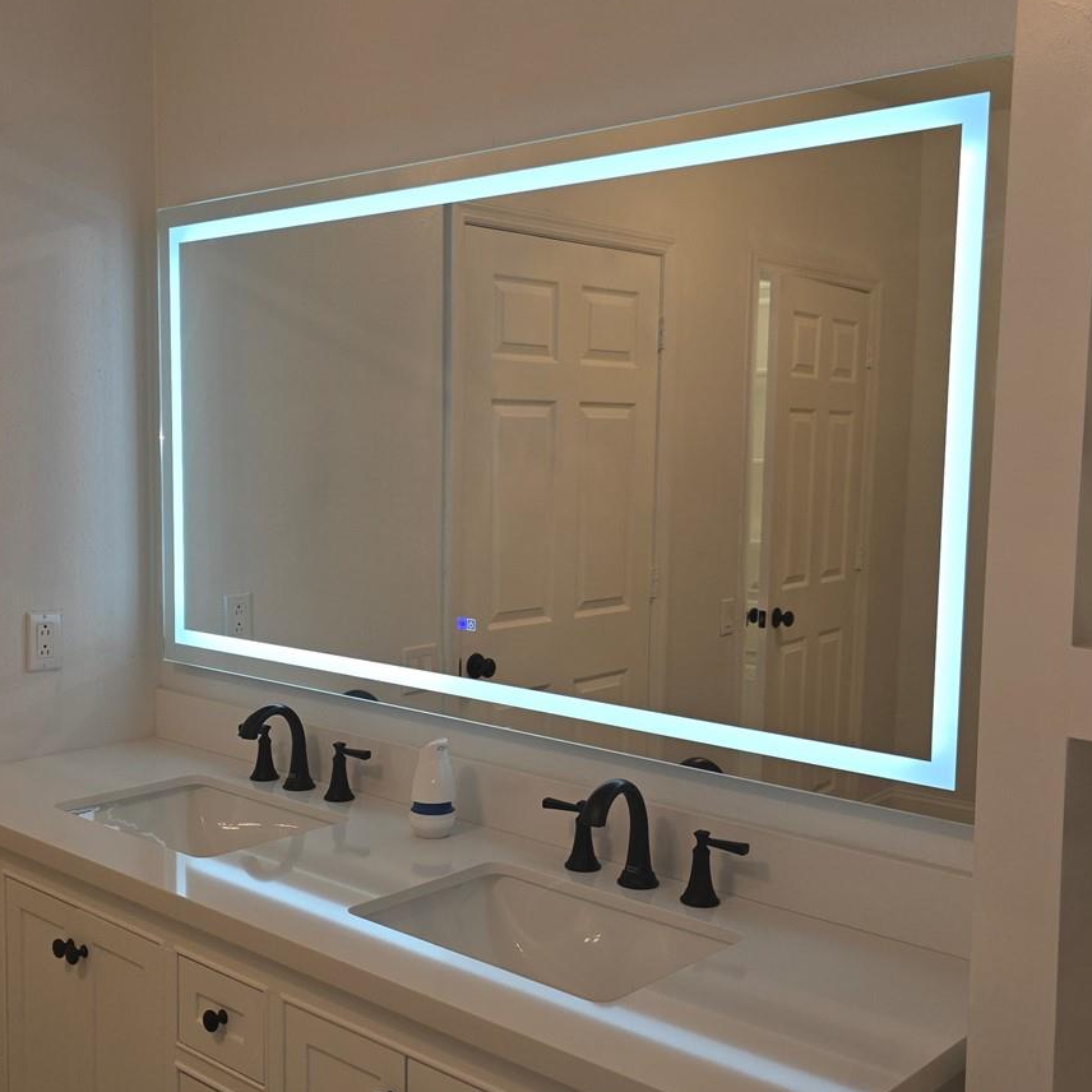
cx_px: 452
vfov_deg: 43.8
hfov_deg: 43.7
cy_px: 584
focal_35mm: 38
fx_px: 1356
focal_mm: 6.3
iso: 40
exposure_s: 1/60
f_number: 1.7
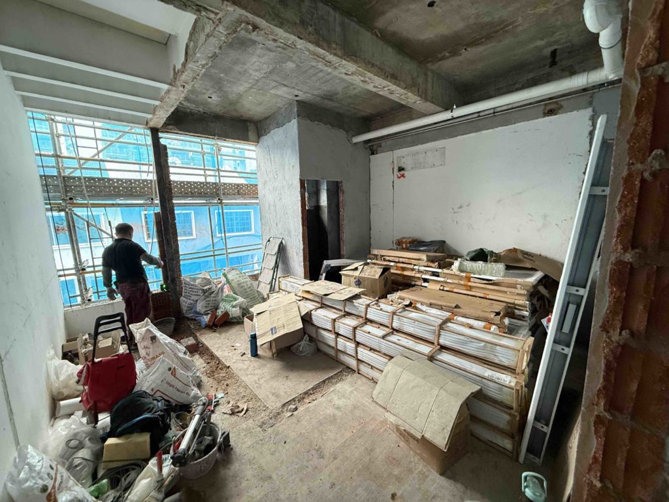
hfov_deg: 102.1
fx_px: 271
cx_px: 334
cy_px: 251
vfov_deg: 85.7
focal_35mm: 14
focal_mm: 2.22
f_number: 2.2
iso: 400
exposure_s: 1/60
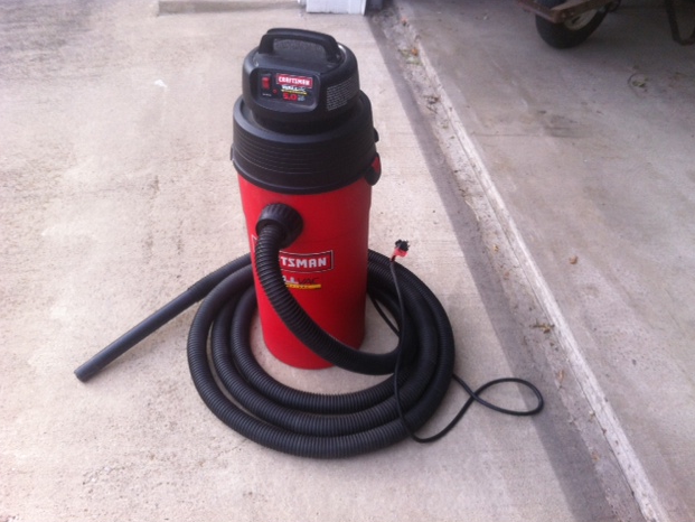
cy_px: 263
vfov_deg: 39.7
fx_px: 723
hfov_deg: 51.3
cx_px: 339
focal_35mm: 36
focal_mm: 3.85
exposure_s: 1/372
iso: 80
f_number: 2.8
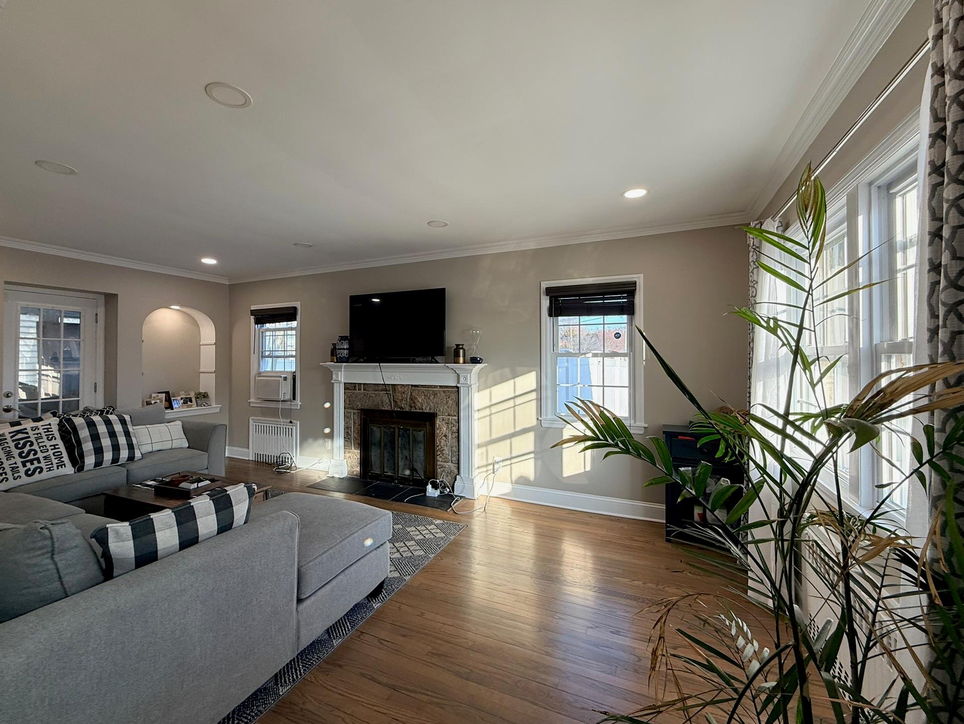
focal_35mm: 15
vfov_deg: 81.8
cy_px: 354
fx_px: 418
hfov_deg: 98.1
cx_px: 468
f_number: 2.2
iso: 64
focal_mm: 2.22
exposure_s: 1/120
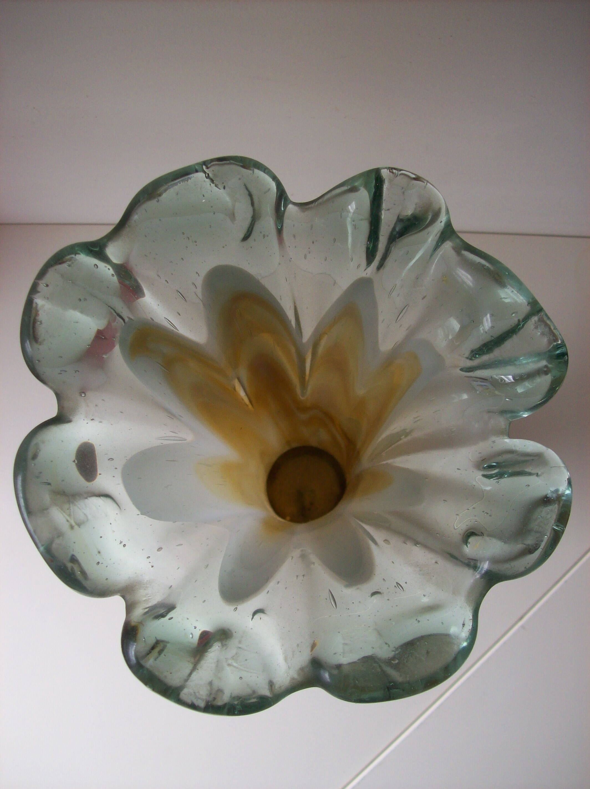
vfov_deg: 51.4
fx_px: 820
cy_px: 394
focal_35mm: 36
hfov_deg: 39.6
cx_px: 295
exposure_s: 1/260
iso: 80
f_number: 2.7
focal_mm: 6
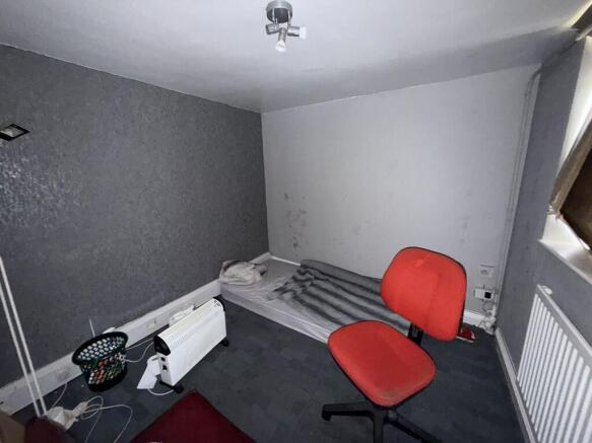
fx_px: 239
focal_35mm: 14
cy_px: 222
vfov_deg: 85.7
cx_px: 296
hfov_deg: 102.1
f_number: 2.2
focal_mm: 2.22
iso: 400
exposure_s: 1/26
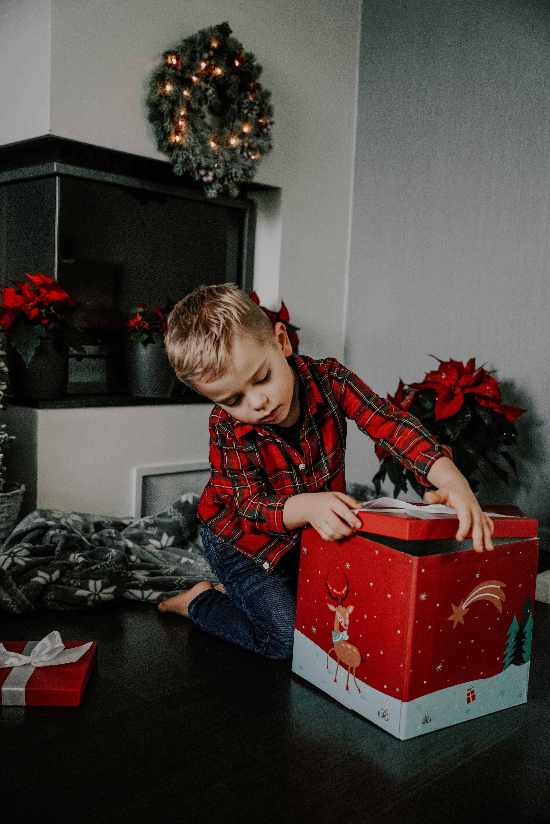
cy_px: 412
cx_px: 275
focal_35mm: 38
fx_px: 863
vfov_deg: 51.0
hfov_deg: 35.3
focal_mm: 37.7
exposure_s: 1/250
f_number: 3.2
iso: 4000
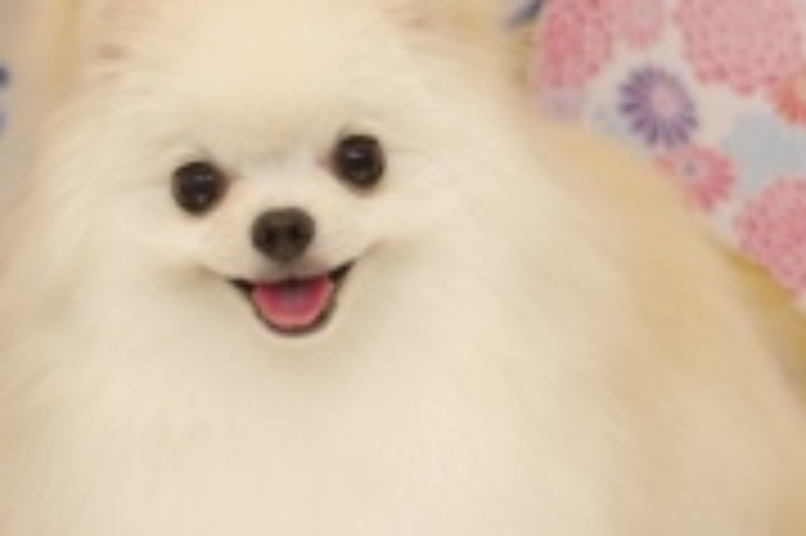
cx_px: 324
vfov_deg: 9.6
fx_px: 3199
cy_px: 230
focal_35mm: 143
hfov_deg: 14.4
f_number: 2.8
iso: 640
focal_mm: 43
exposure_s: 1/80
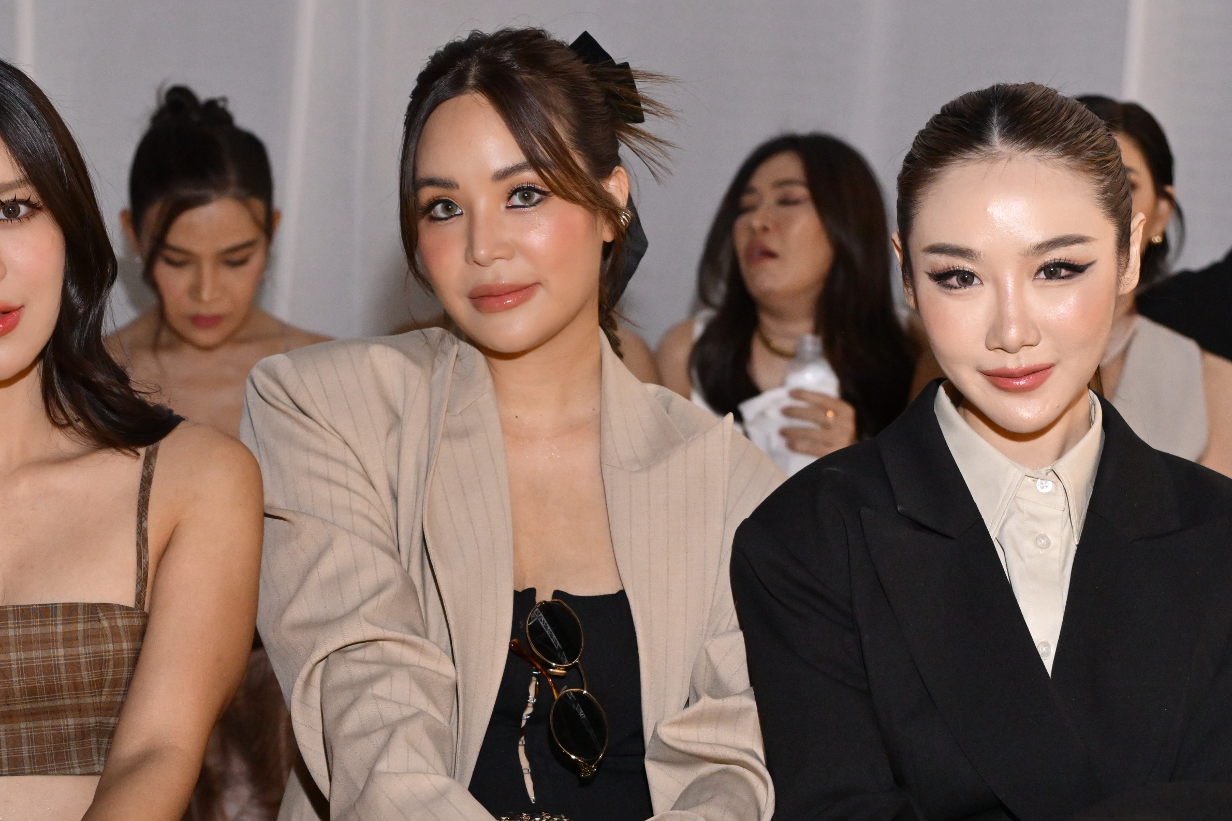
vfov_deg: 16.0
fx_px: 2908
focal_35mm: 85
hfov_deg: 23.9
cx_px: 527
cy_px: 602
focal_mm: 49
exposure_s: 1/80
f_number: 4
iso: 3200
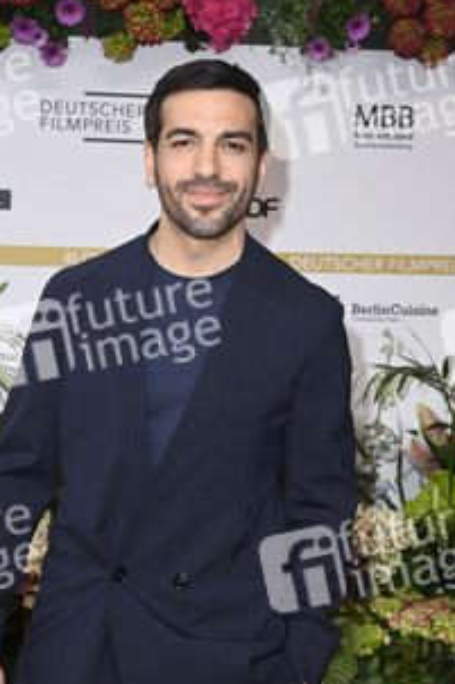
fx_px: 1632
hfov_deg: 15.9
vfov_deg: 23.6
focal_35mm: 86
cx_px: 170
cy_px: 446
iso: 640
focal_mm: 65
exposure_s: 1/200
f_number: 6.3
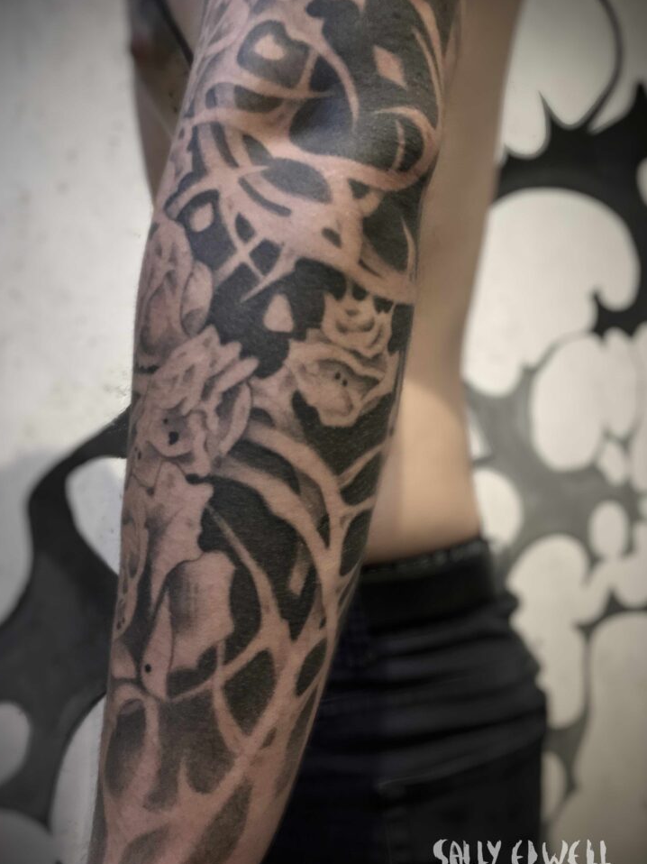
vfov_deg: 58.4
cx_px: 305
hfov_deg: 45.4
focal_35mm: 31
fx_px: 773
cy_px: 444
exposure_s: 1/17
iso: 200
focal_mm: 4.15
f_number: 2.2
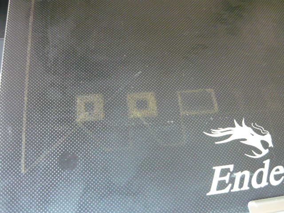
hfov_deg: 55.4
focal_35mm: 33
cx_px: 142
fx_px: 271
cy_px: 106
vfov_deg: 42.9
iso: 800
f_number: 2.8
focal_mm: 5.5
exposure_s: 1/25
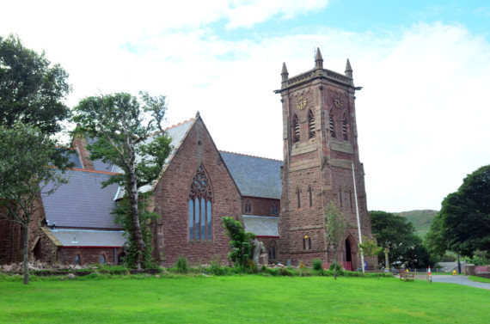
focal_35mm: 39
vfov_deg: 34.0
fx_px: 530
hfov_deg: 49.7
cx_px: 245
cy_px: 162
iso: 400
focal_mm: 26
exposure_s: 1/400
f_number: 7.1
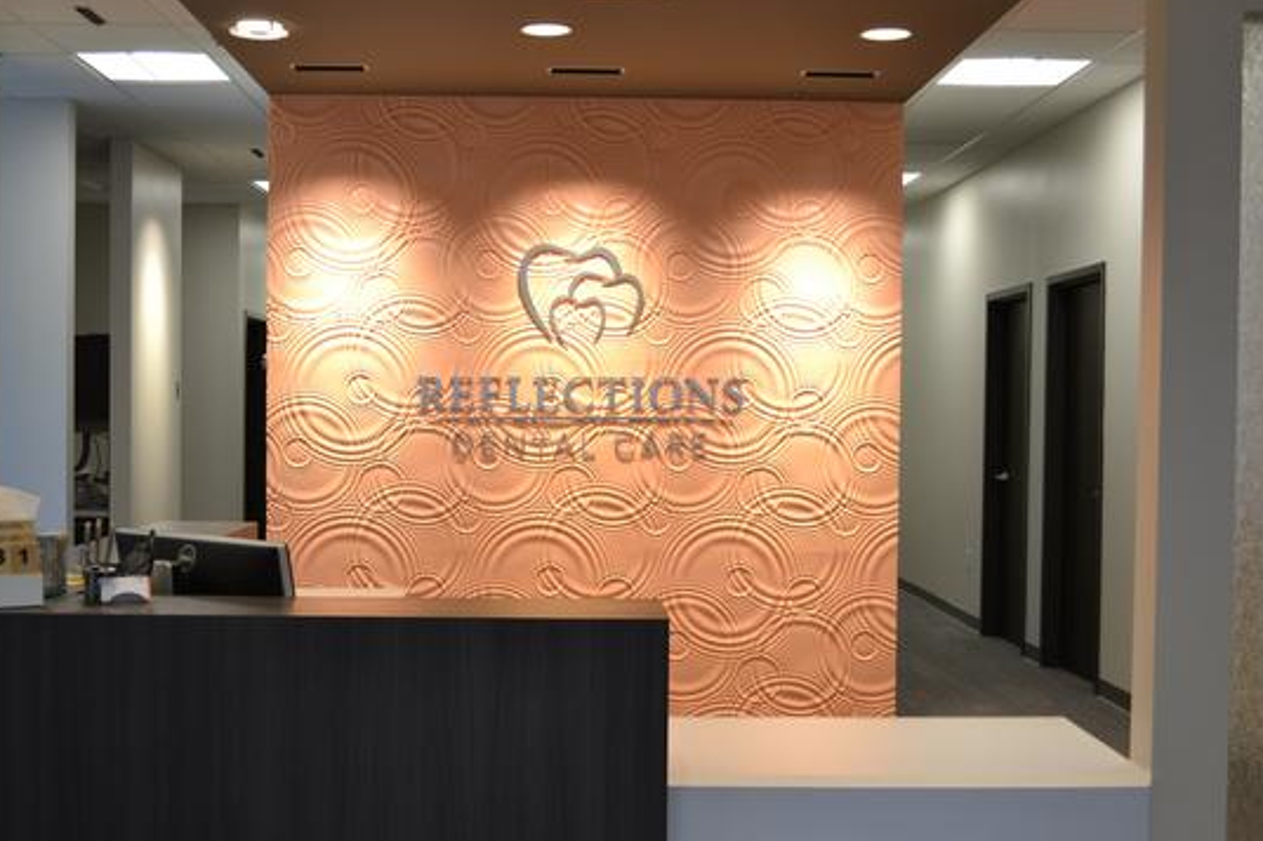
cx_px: 577
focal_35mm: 47
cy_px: 444
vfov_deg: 28.6
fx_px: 1648
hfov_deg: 41.9
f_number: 4.5
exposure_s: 1/60
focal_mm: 28
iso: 400
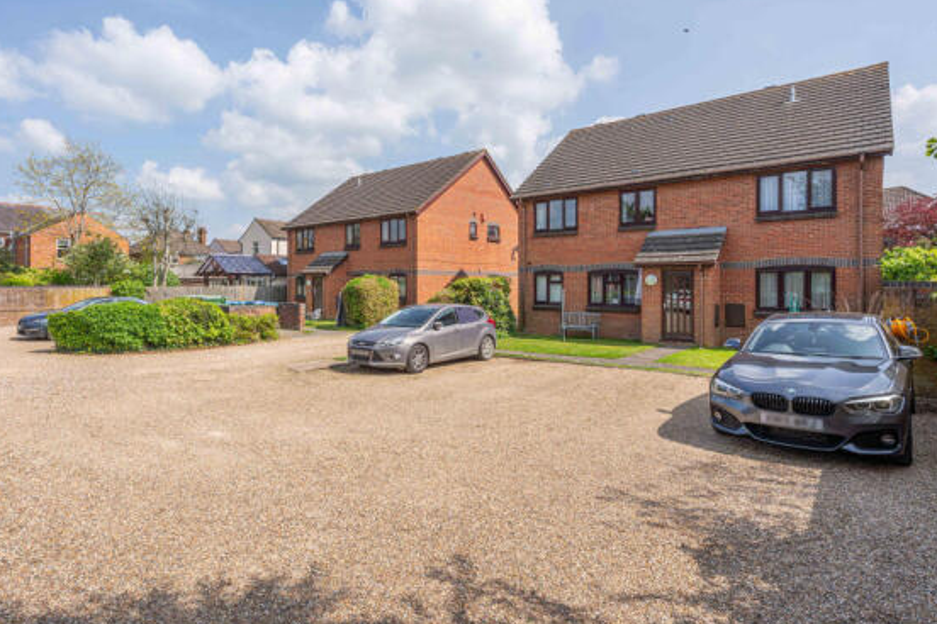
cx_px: 427
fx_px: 494
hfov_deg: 86.7
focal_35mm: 19
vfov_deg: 64.4
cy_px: 282
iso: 100
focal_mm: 16
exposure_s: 1/250
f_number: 8
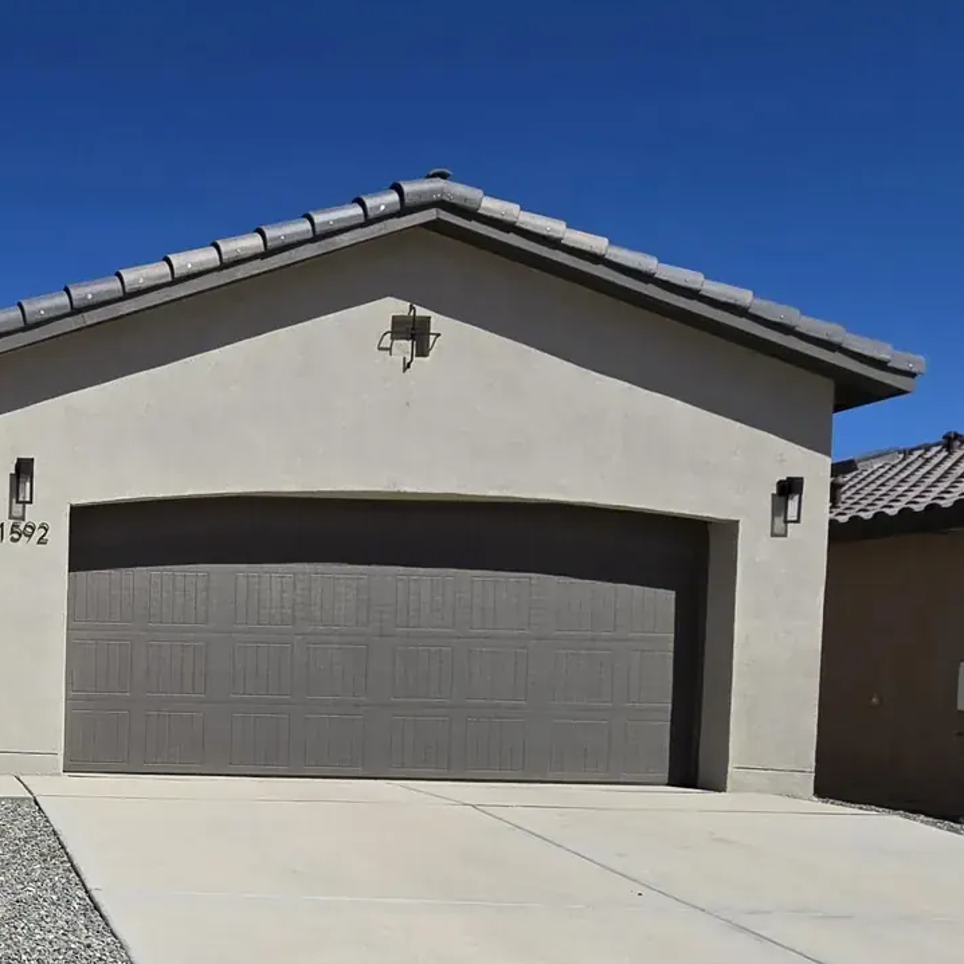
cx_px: -126
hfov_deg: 40.1
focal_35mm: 32
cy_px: 720
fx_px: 1008
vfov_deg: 49.1
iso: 50
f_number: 2.2
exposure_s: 1/5000
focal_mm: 2.2
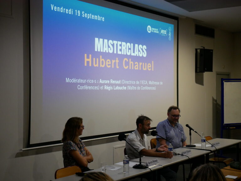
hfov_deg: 35.5
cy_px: 90
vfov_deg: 27.1
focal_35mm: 54
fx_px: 376
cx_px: 120
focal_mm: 27
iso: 1600
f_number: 5.6
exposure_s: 1/30
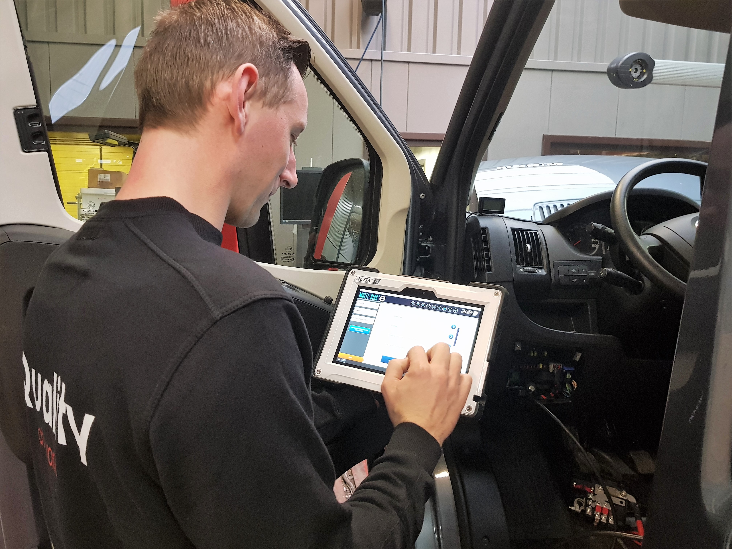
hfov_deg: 67.3
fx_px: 550
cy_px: 274
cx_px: 366
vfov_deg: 53.1
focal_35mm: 26
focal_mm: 4.2
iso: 200
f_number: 1.7
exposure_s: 1/23
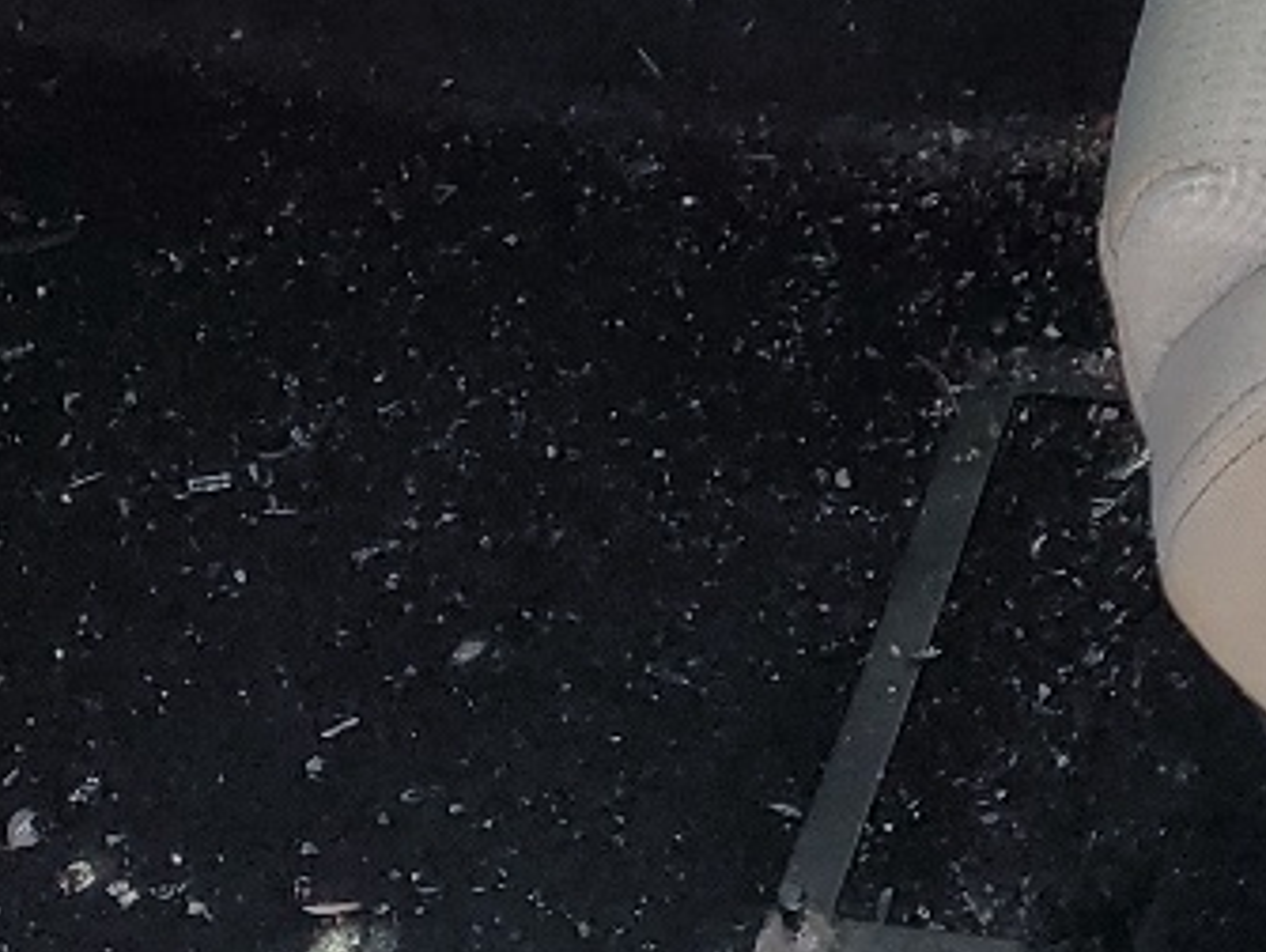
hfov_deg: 15.5
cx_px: 1368
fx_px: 4540
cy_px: -763
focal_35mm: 124
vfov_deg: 11.2
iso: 50
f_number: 1.5
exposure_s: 1/588
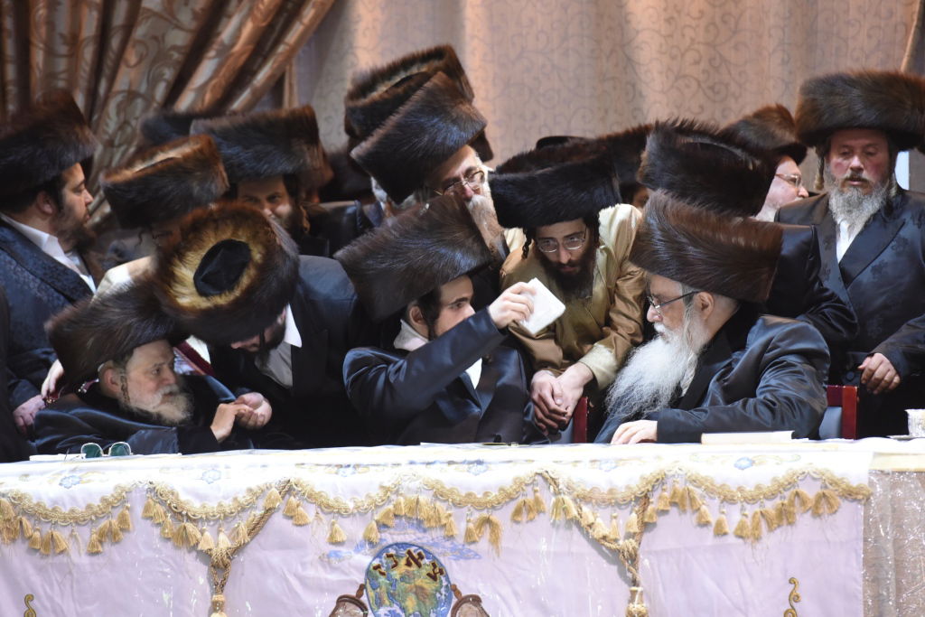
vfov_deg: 6.9
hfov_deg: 10.3
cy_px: 308
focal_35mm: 200
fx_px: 5139
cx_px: 462
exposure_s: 1/100
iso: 3200
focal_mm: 200
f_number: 4.5
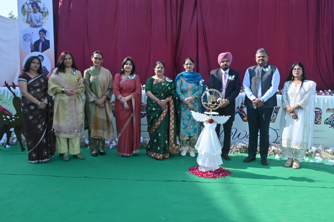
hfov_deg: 61.9
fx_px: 278
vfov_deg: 43.6
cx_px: 167
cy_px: 111
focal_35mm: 30
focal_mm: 20
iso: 500
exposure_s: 1/160
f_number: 18
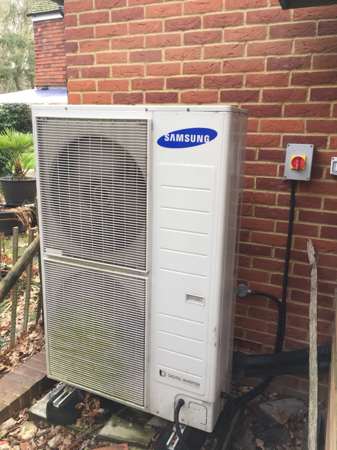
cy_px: 225
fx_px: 376
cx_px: 168
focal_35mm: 29
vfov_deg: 61.7
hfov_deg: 48.2
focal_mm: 4.15
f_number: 2.2
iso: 50
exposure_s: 1/100
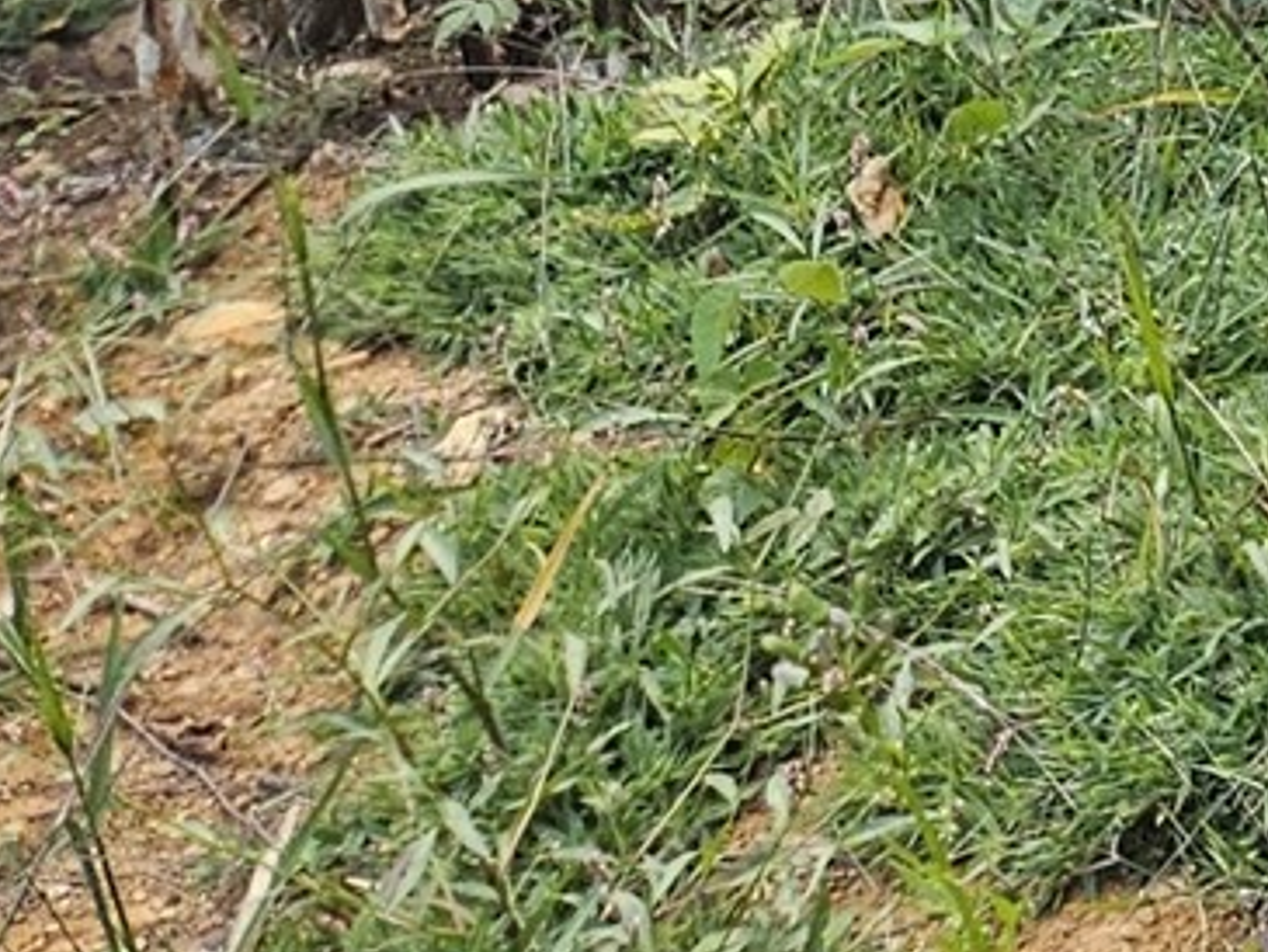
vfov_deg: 10.0
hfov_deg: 12.0
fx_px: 4727
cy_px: -1359
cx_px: 3130
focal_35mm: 129
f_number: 1.8
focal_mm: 5.4
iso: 125
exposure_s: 1/180
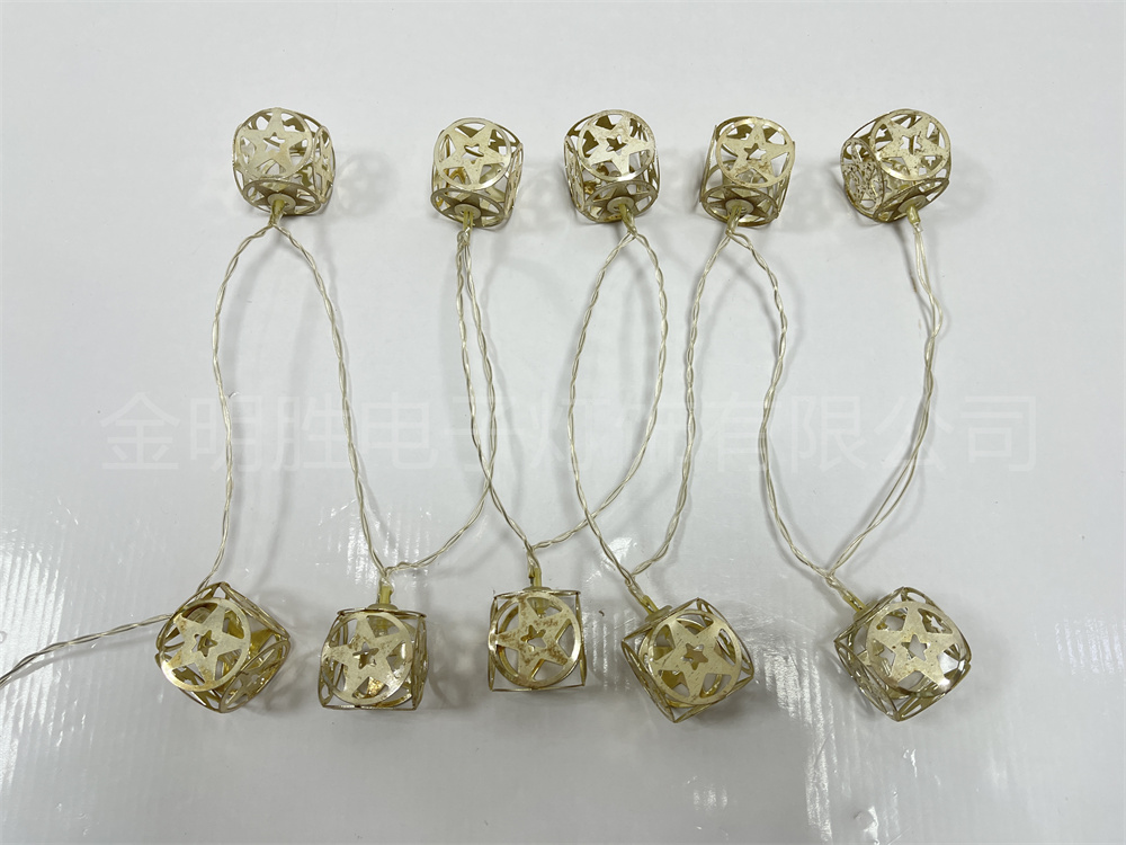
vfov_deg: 53.1
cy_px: 422
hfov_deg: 67.3
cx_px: 563
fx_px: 846
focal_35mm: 26
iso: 64
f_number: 1.6
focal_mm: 5.1
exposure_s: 1/100
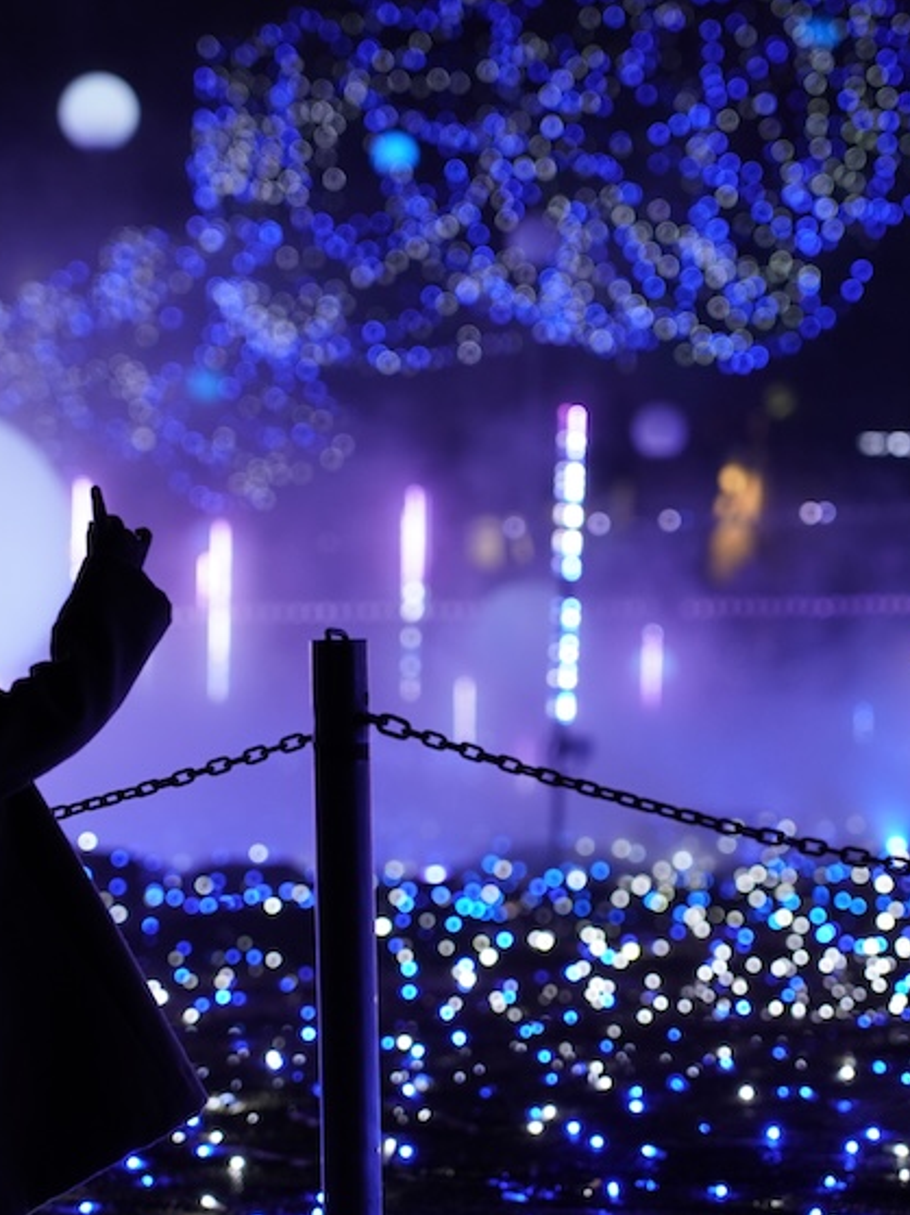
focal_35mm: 152
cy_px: 608
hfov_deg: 9.8
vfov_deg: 13.0
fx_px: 5332
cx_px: 464
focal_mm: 105
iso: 1600
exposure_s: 1/160
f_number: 4
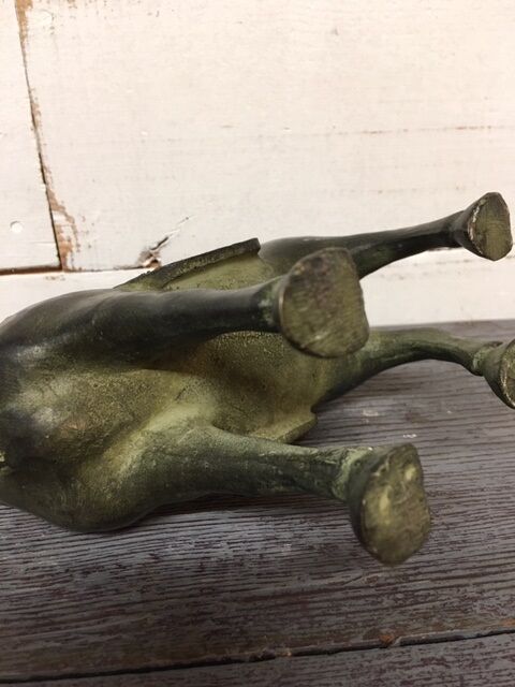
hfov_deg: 48.2
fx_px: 575
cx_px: 258
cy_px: 344
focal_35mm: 29
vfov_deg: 61.7
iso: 64
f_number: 2.2
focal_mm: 4.15
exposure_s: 1/17
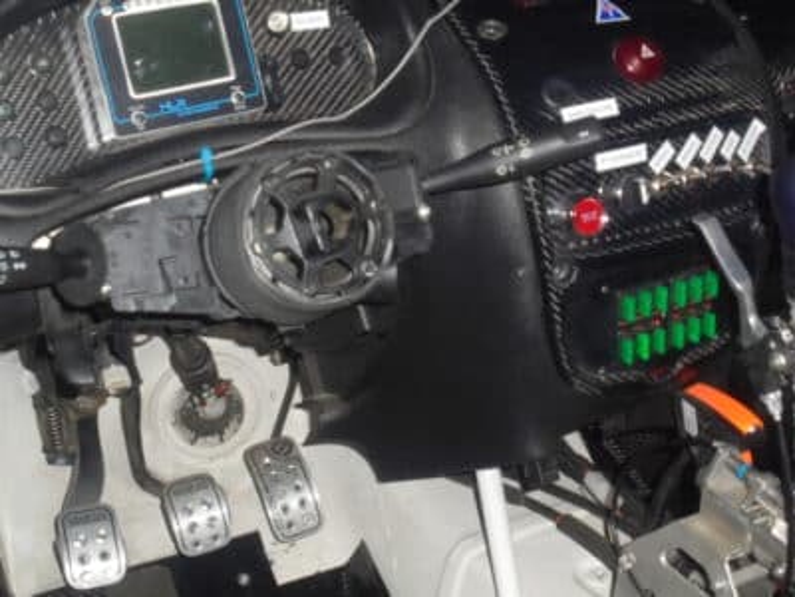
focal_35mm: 56
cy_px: 298
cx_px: 398
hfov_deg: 34.3
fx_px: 1286
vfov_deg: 26.1
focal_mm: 10.1
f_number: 5.2
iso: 400
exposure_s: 1/60
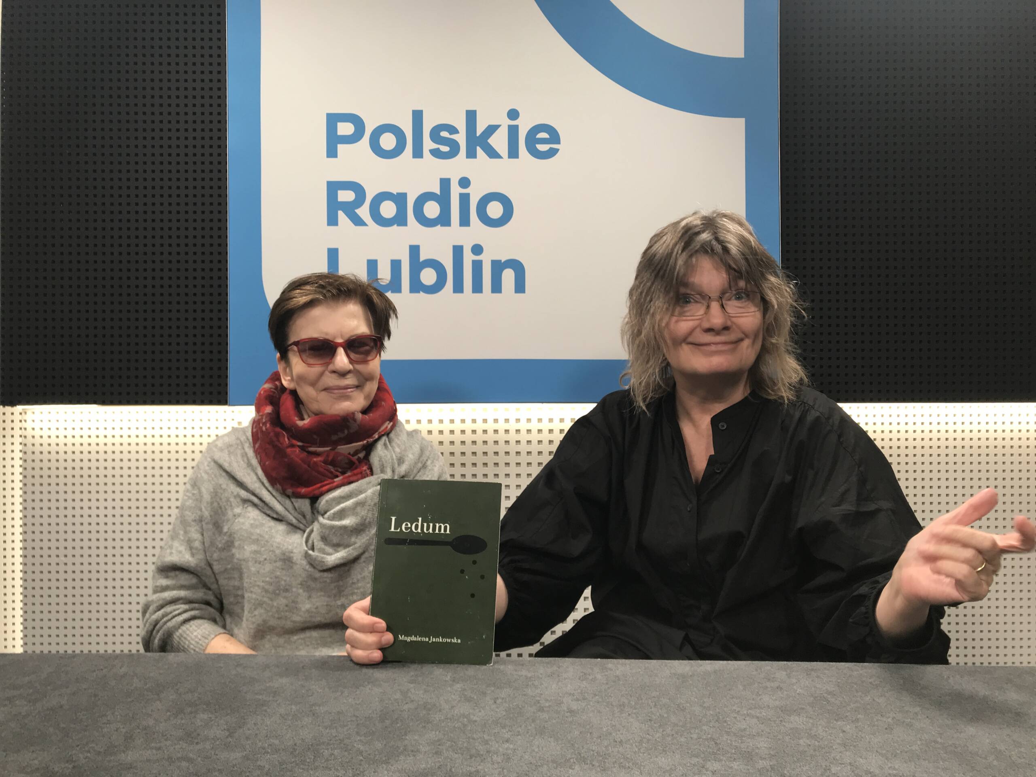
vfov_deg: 49.7
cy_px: 388
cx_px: 518
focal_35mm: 28
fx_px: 838
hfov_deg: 63.4
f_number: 1.8
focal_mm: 3.99
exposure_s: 1/50
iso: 25
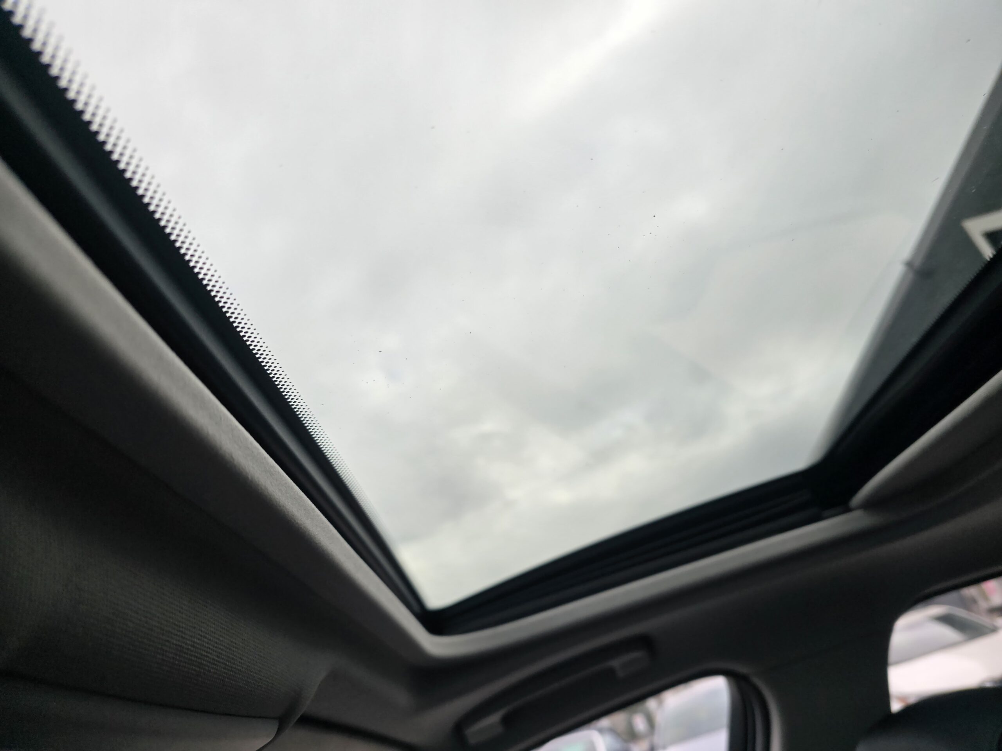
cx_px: 501
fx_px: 666
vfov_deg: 58.9
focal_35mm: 23
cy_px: 376
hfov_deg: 73.9
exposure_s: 1/180
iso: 16
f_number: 1.7
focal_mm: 6.3
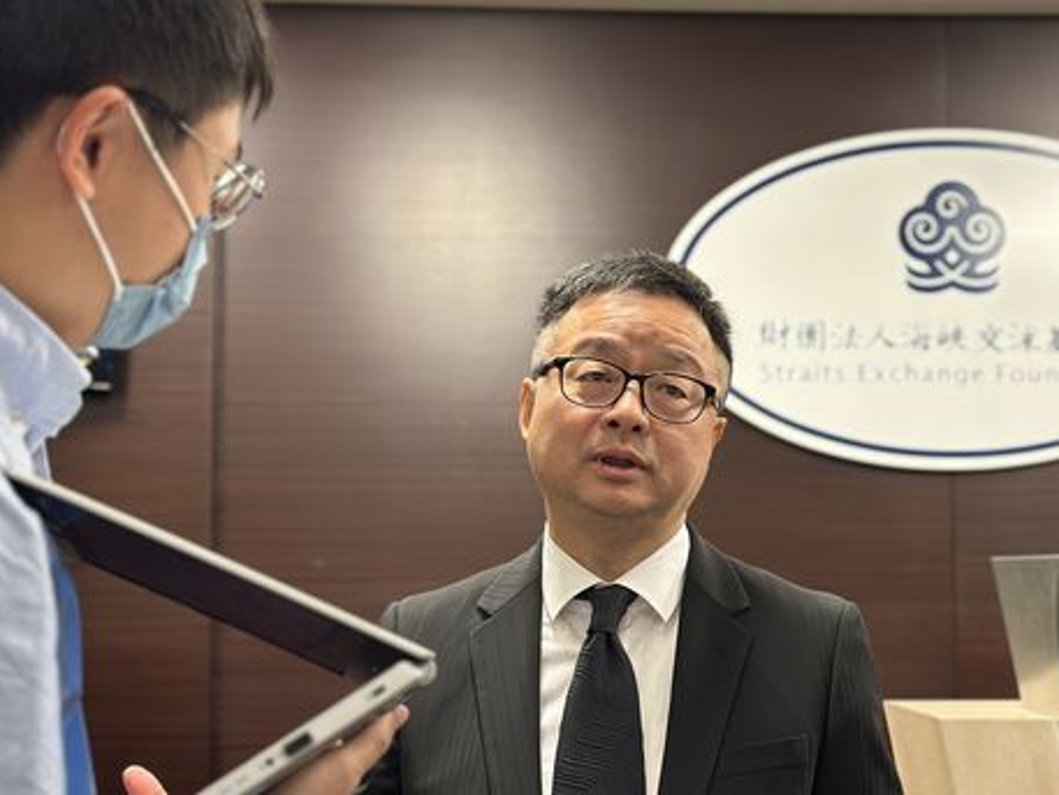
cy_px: 464
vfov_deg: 23.3
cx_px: 623
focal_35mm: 63
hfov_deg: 30.7
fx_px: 1928
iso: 250
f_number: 1.78
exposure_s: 1/120
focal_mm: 6.86
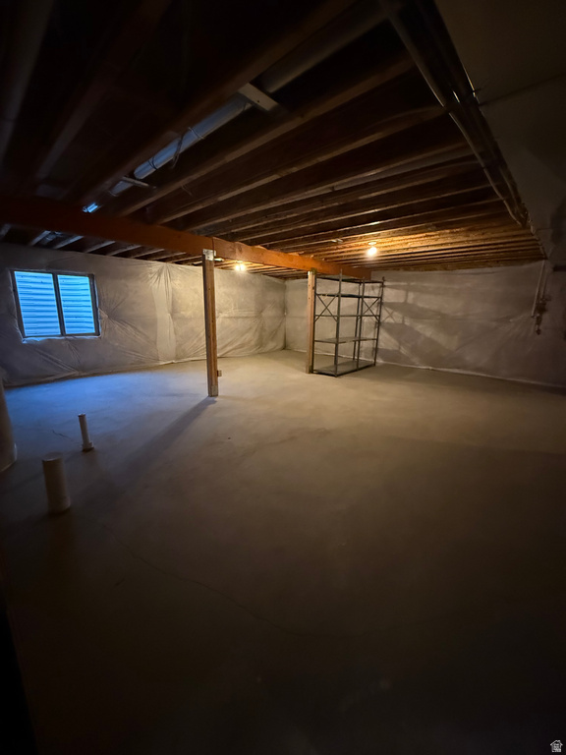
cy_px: 378
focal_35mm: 14
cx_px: 283
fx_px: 305
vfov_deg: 102.1
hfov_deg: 85.7
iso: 1250
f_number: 2.2
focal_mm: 2.22
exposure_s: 1/30
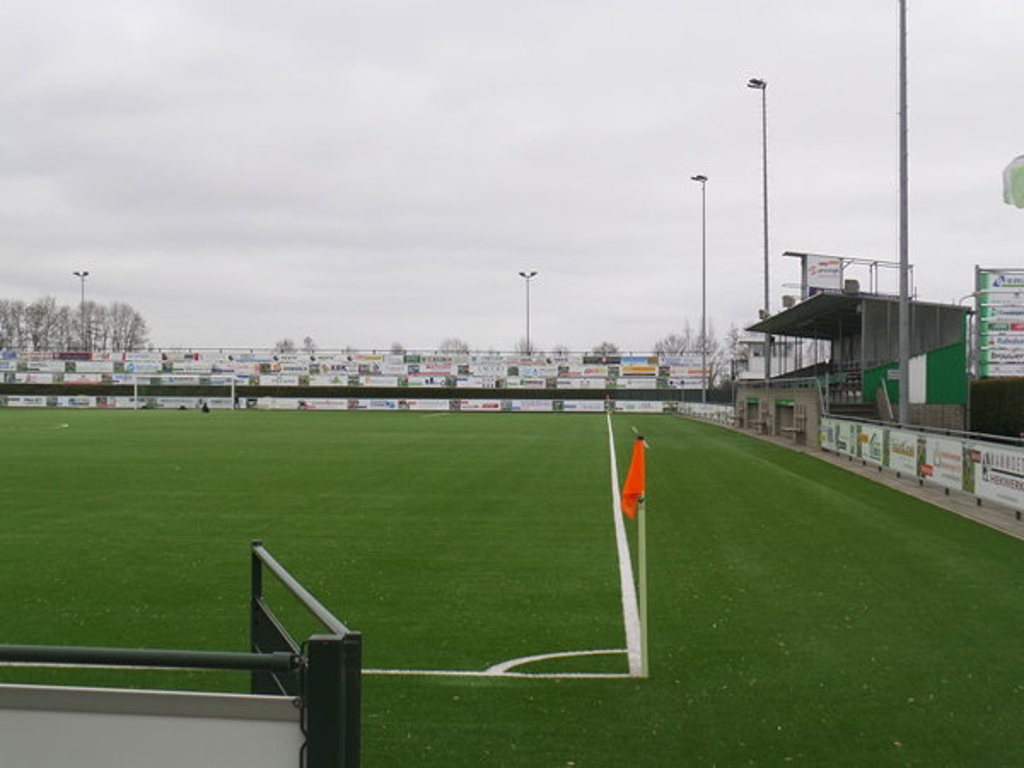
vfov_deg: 28.0
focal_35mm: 52
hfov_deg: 36.8
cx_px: 512
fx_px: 1538
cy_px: 384
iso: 100
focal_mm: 9.2
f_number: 3.4
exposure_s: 1/90
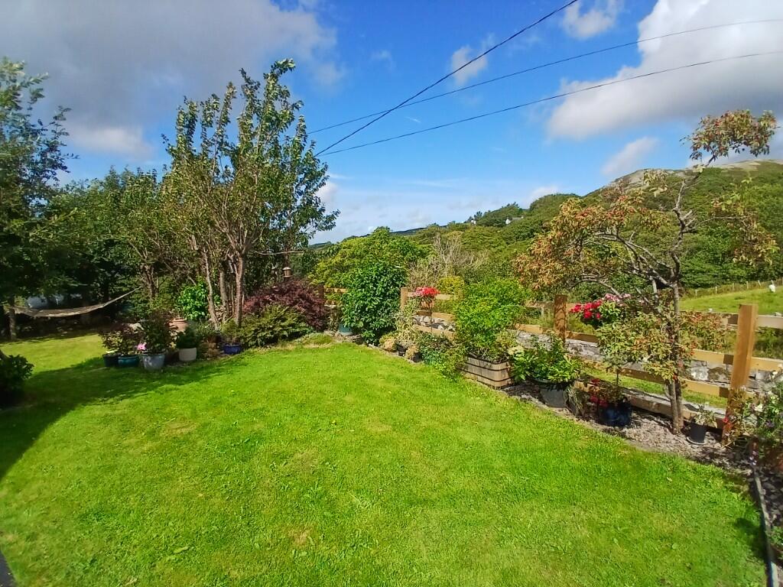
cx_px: 392
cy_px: 294
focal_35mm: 17
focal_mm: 1.4
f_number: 2.2
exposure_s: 1/1248
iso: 50
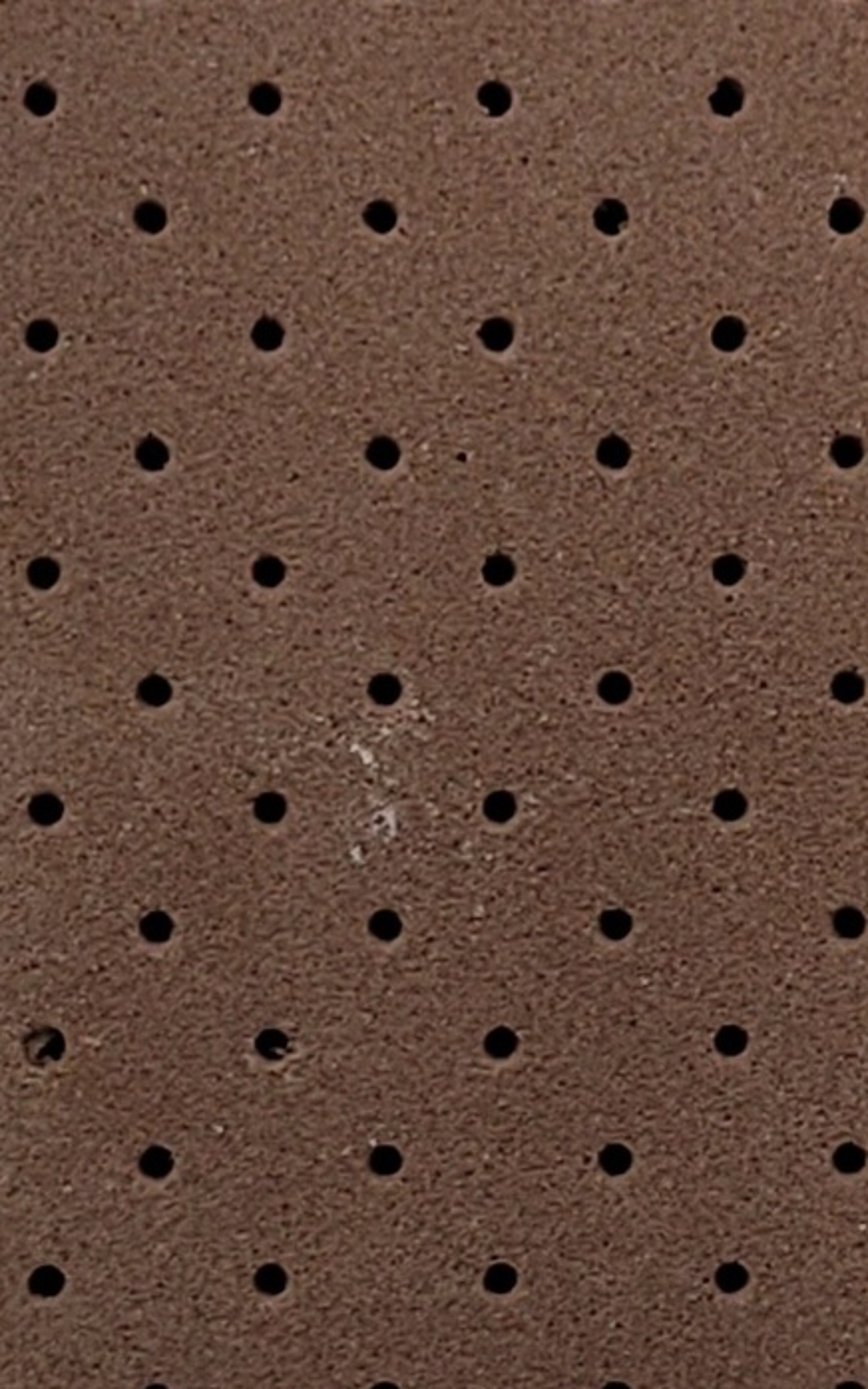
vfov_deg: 49.1
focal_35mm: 40
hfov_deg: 31.0
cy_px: 576
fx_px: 1515
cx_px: 721
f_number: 1.8
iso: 200
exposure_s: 1/120
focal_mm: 5.4
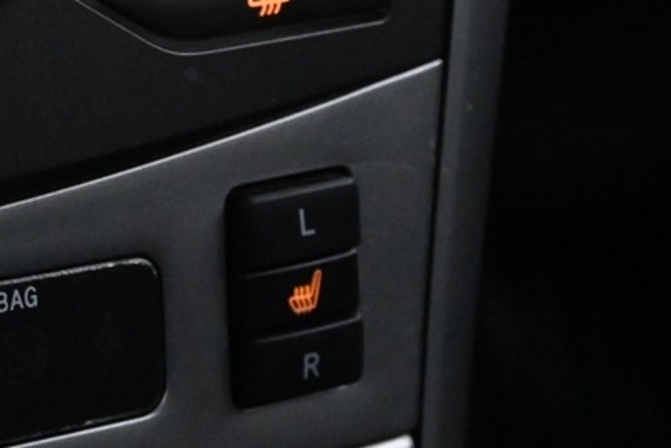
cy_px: -45
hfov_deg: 14.9
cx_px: -196
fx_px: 2460
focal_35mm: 132
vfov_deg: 10.3
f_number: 4
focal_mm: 22
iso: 4000
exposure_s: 1/40
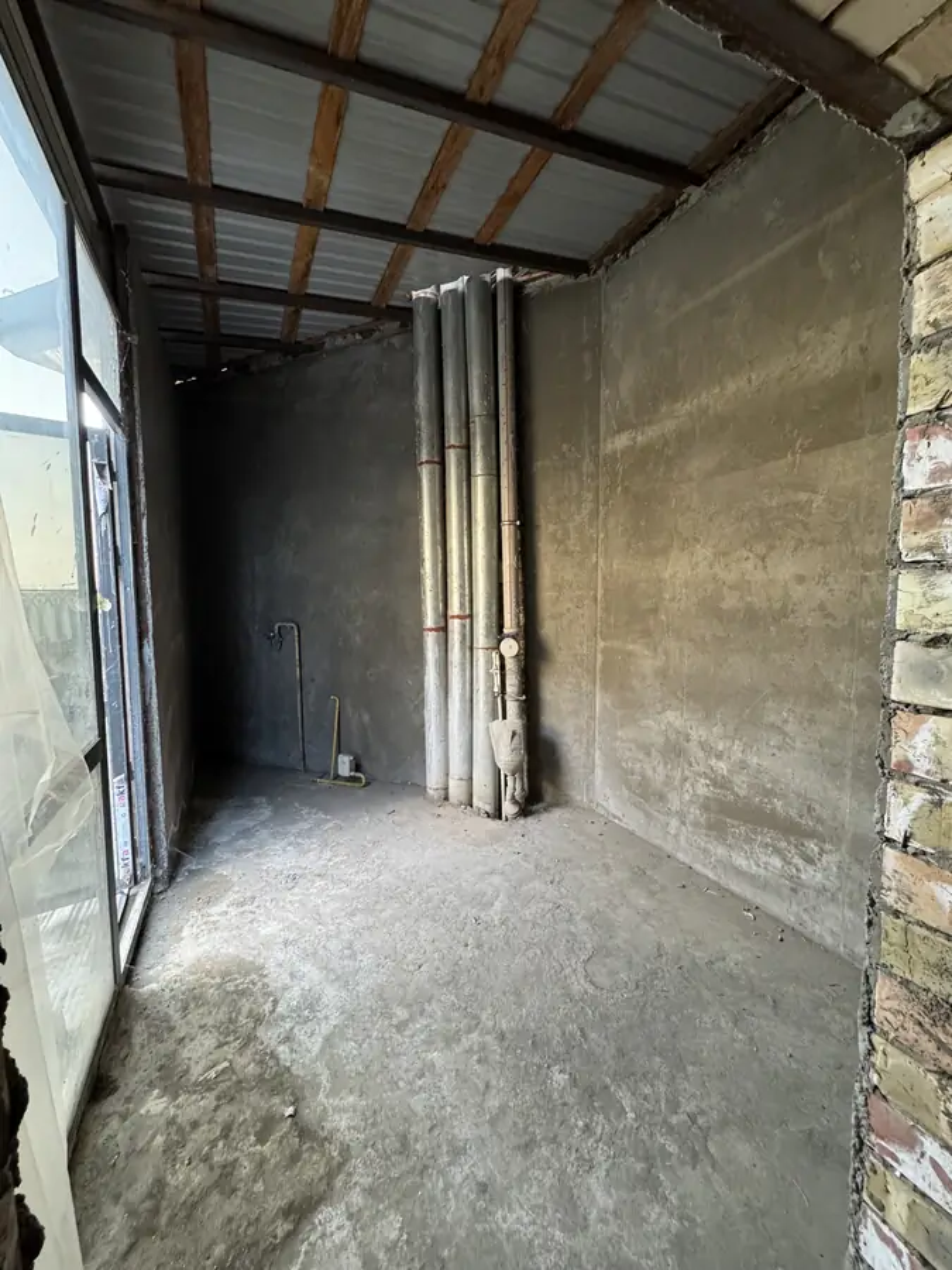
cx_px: 476
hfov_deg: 85.7
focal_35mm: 14
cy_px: 635
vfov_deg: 102.1
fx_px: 513
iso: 320
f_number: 2.2
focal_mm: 2.22
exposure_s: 1/50
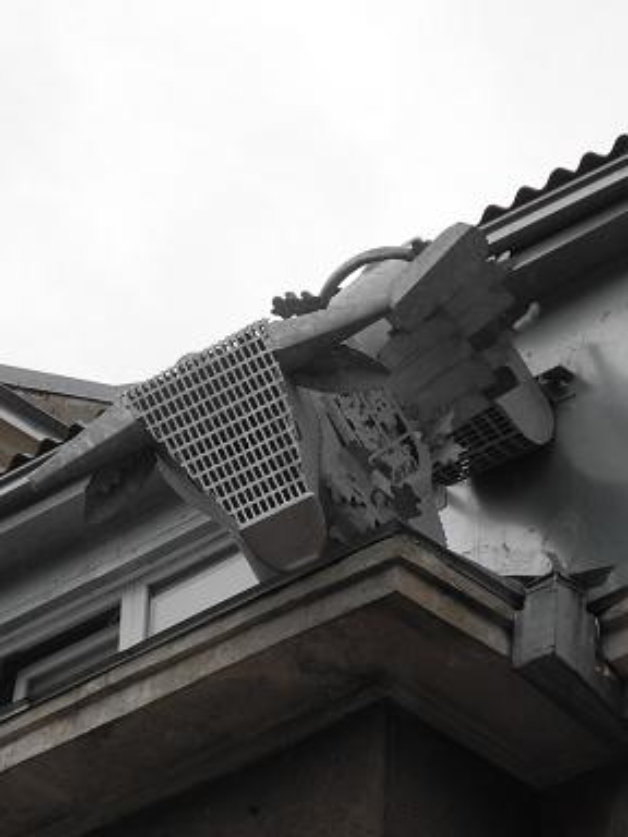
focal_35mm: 153
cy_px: 418
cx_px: 314
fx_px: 3701
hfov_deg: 9.7
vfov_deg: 12.9
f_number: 5
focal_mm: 32.6
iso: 100
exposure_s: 1/400
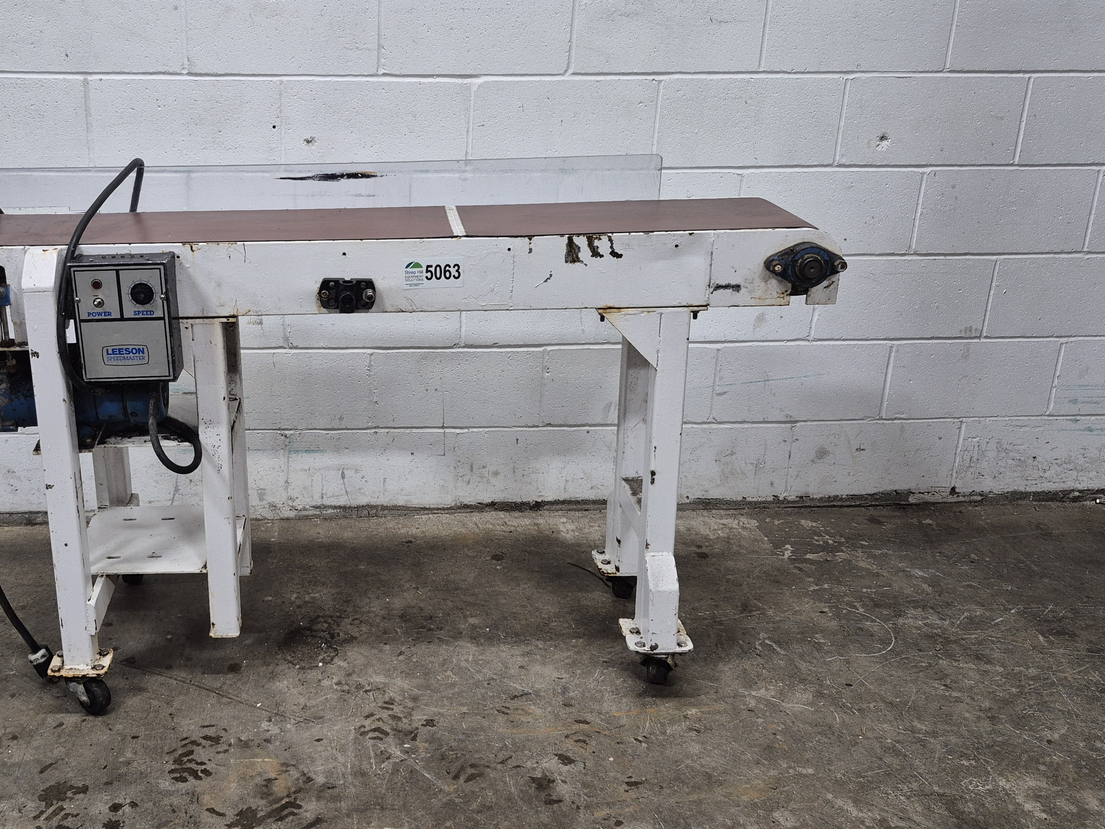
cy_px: 336
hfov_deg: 54.3
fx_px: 1053
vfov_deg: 42.8
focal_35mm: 33
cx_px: 373
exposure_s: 1/120
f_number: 1.8
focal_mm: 5.4
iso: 250
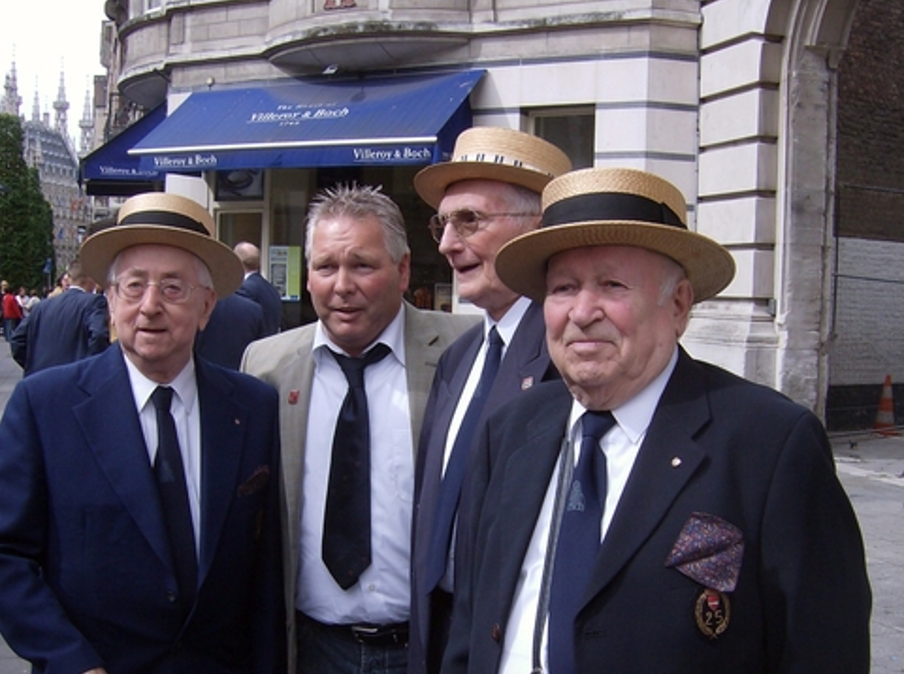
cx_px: 446
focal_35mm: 45
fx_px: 1173
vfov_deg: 32.1
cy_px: 366
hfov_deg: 42.2
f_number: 4.7
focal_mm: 6
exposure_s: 1/250
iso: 100
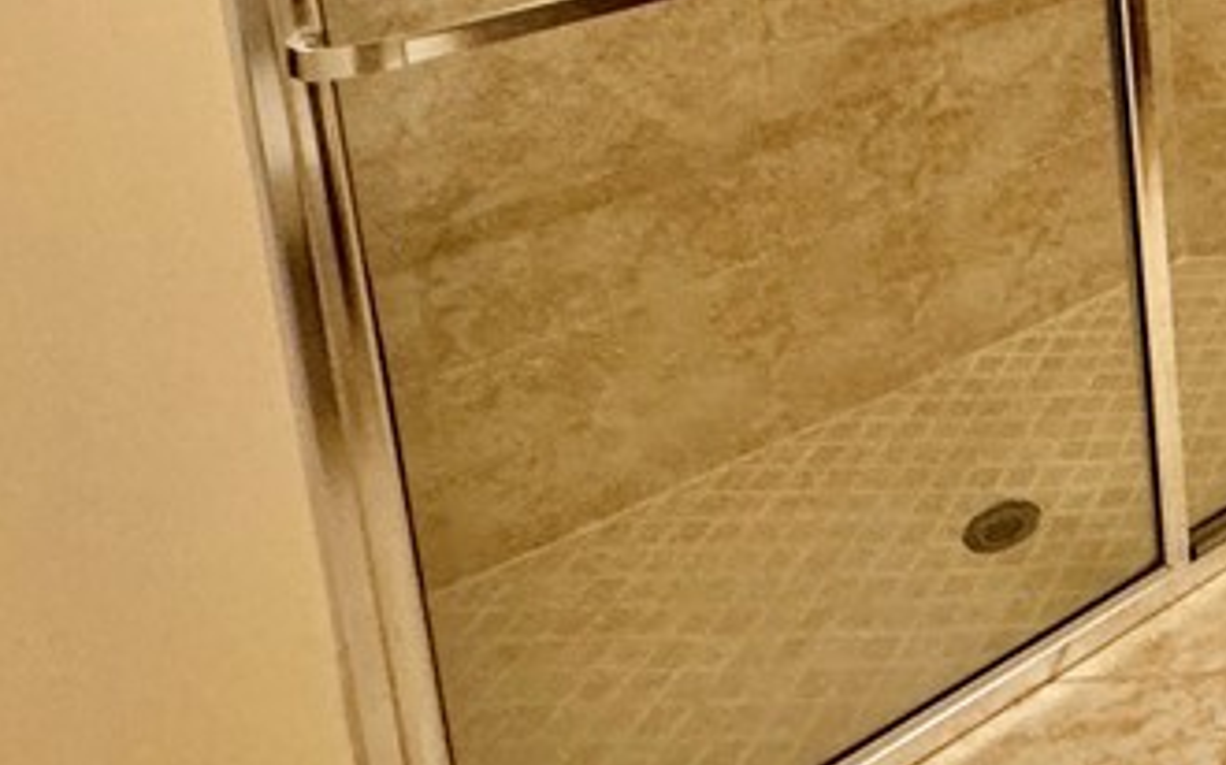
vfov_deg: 23.0
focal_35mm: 46
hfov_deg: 30.5
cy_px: -360
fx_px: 1536
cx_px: 1716
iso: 250
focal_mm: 2.22
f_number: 2.2
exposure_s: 1/60
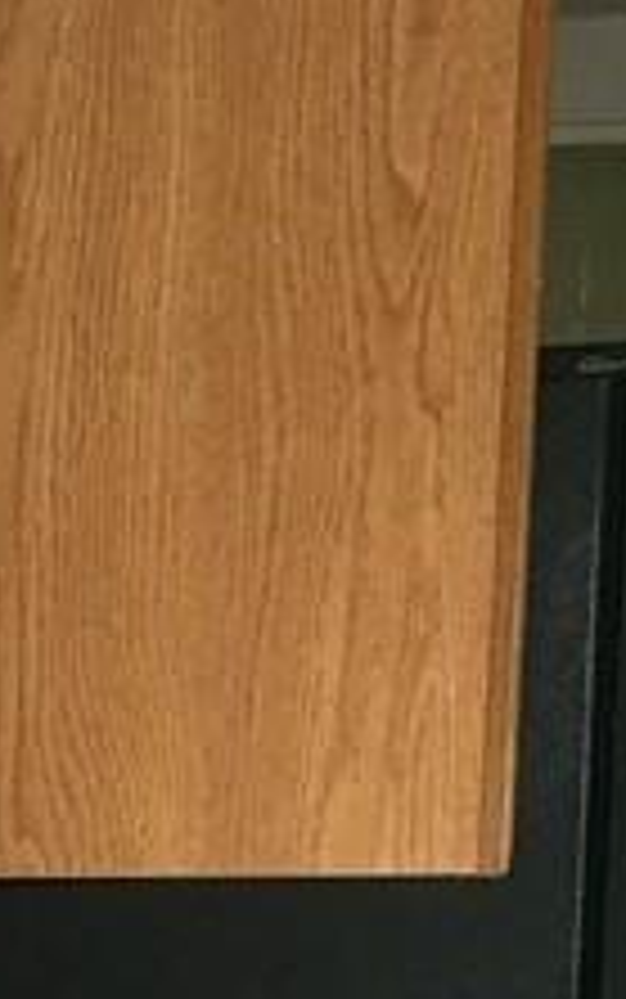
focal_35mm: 142
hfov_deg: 7.7
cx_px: -1432
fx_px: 3871
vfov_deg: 14.2
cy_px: 1215
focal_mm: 4.15
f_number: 2.2
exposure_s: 1/30
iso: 32
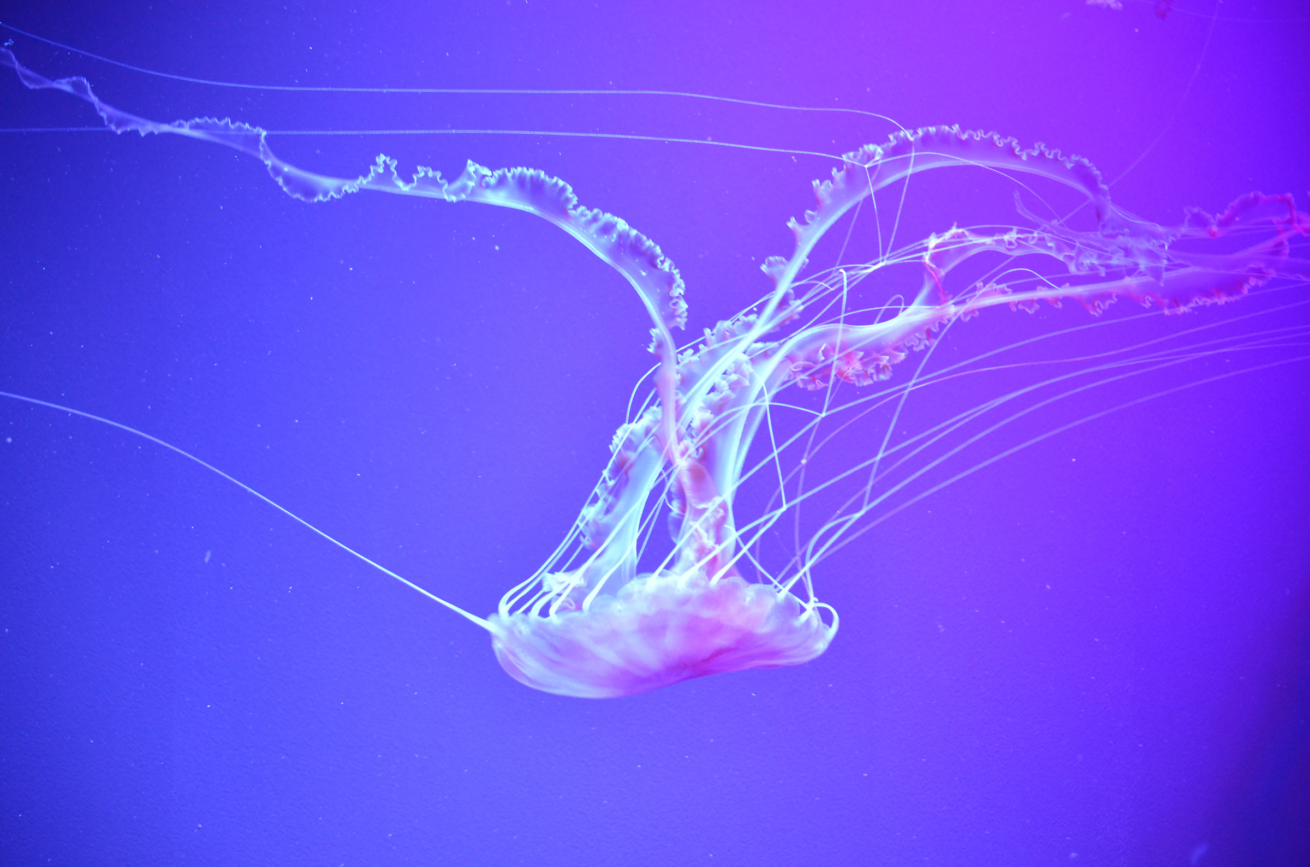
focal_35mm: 138
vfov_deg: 9.9
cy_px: 434
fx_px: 5011
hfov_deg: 14.9
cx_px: 655
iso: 1400
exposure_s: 1/30
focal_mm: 92
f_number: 4.5
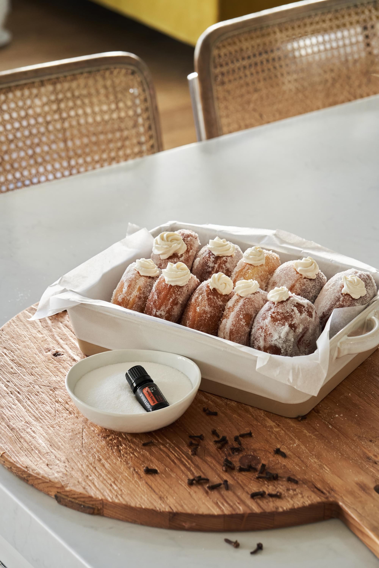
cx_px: 190
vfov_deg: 23.9
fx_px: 1342
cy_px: 284
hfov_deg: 16.1
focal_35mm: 85
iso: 1000
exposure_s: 1/25
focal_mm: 85
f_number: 8
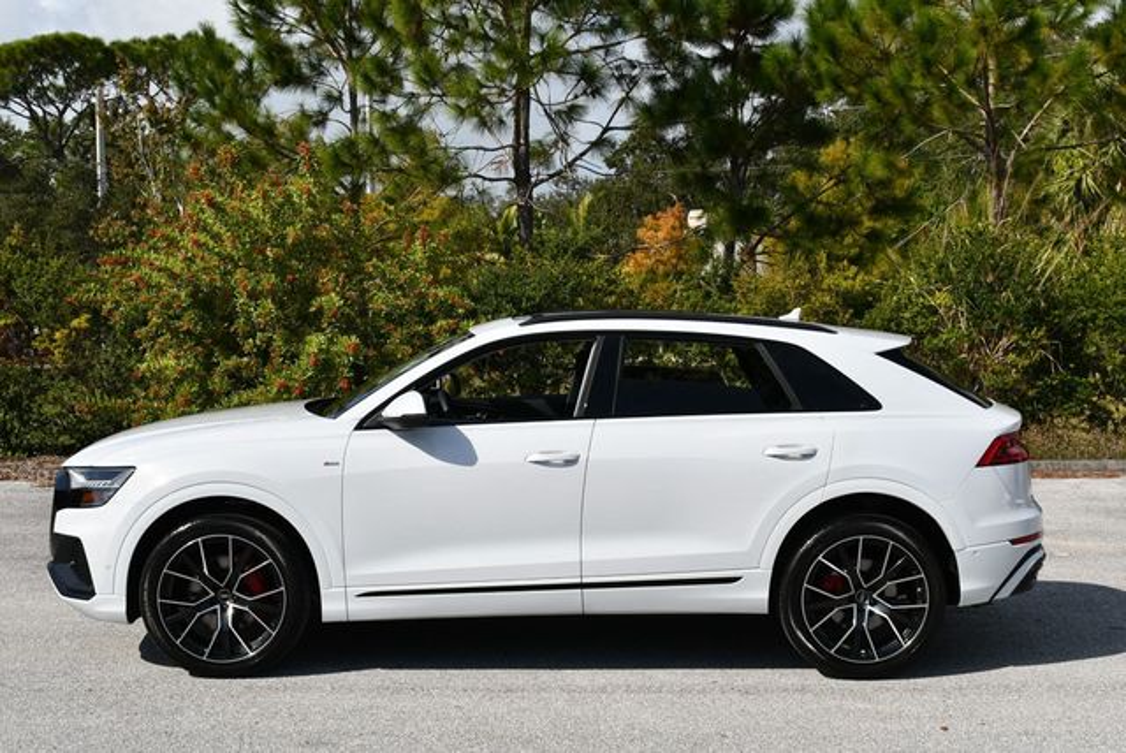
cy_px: 376
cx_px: 563
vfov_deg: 25.1
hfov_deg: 36.8
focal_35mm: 54
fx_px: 1690
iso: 100
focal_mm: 27
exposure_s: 1/400
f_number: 9
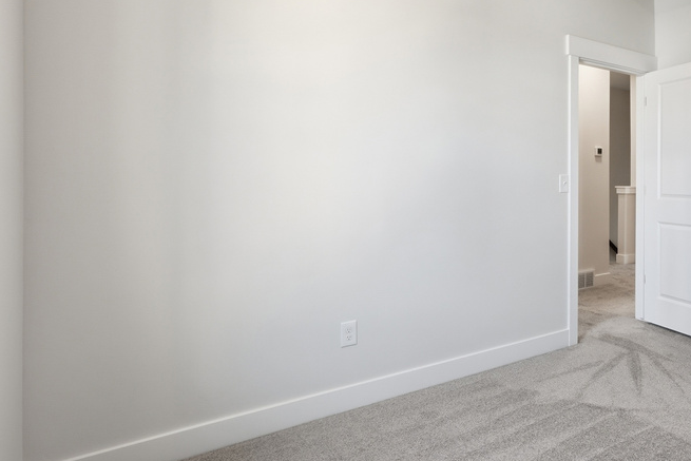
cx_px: 529
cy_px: 177
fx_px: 480
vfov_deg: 50.9
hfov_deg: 66.5
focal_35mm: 25
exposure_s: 1/200
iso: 250
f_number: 10
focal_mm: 16
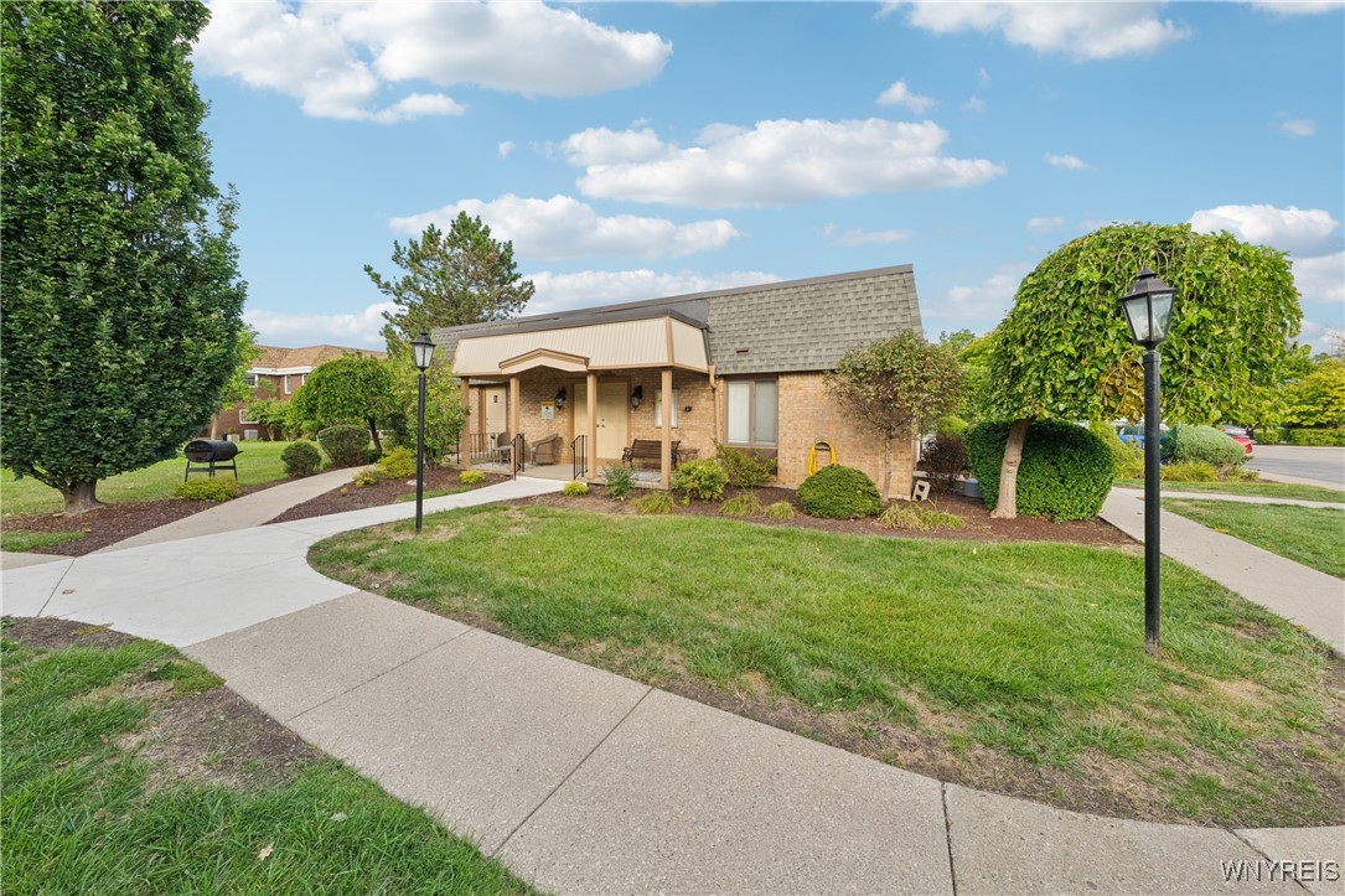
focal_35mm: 12
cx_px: 672
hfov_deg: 112.6
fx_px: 448
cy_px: 448
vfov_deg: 90.0
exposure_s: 1/60
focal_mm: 12
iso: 100
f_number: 9
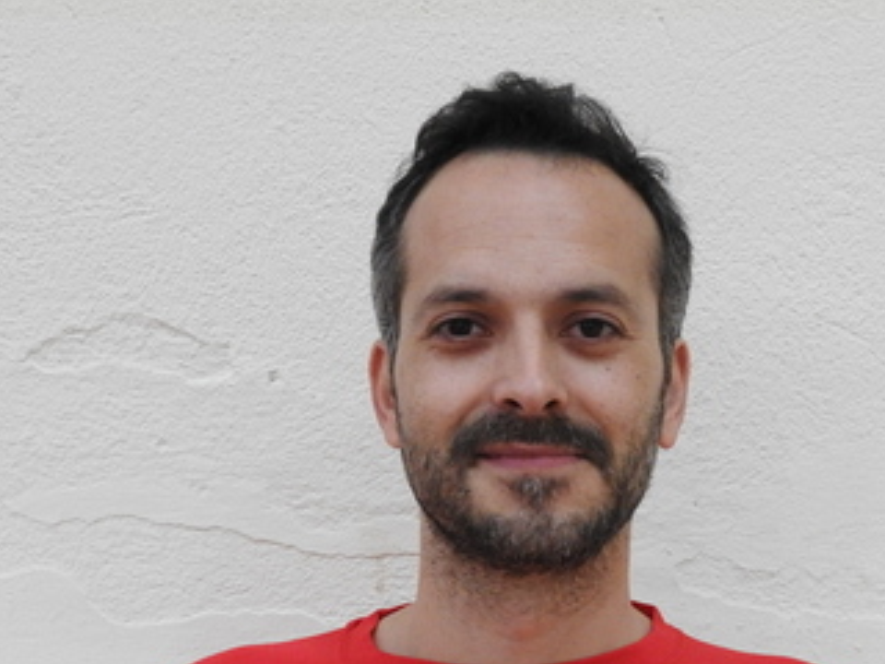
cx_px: 492
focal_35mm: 103
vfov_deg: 14.2
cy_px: 603
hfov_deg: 19.1
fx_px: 2633
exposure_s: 1/8
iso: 450
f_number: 4
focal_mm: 9.9
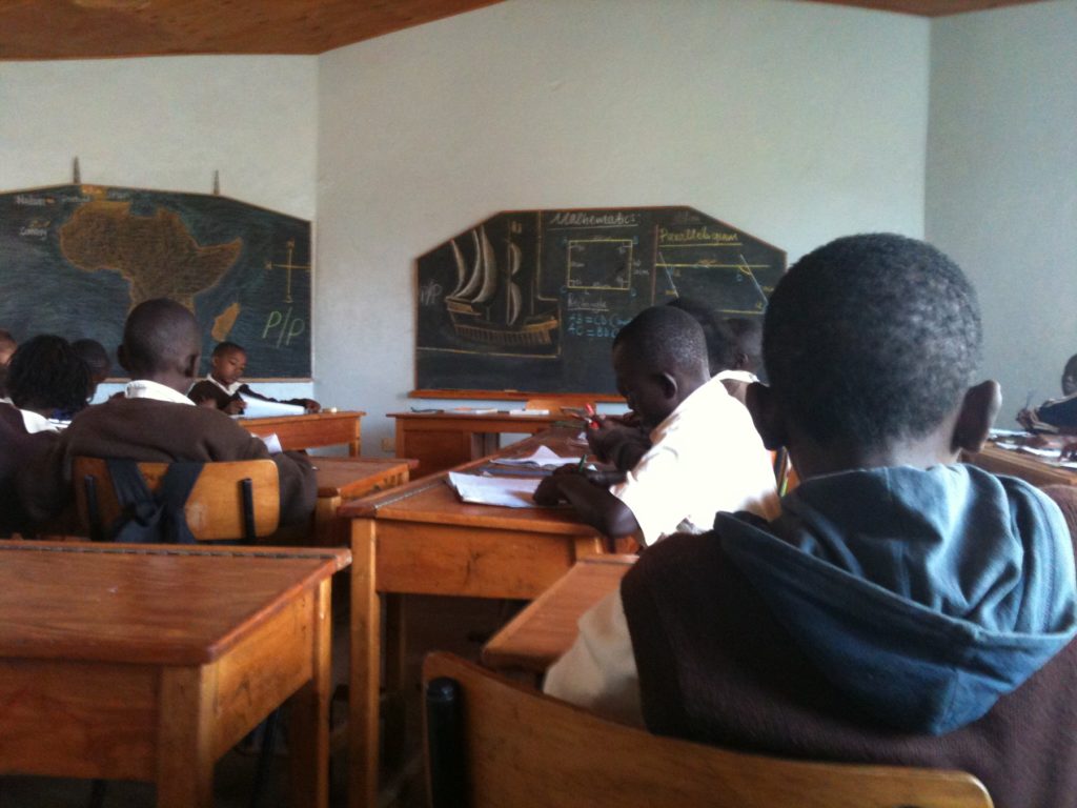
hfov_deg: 52.6
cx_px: 538
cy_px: 404
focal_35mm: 35
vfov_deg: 40.7
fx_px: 1089
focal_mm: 3.85
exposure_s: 1/15
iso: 200
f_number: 2.8
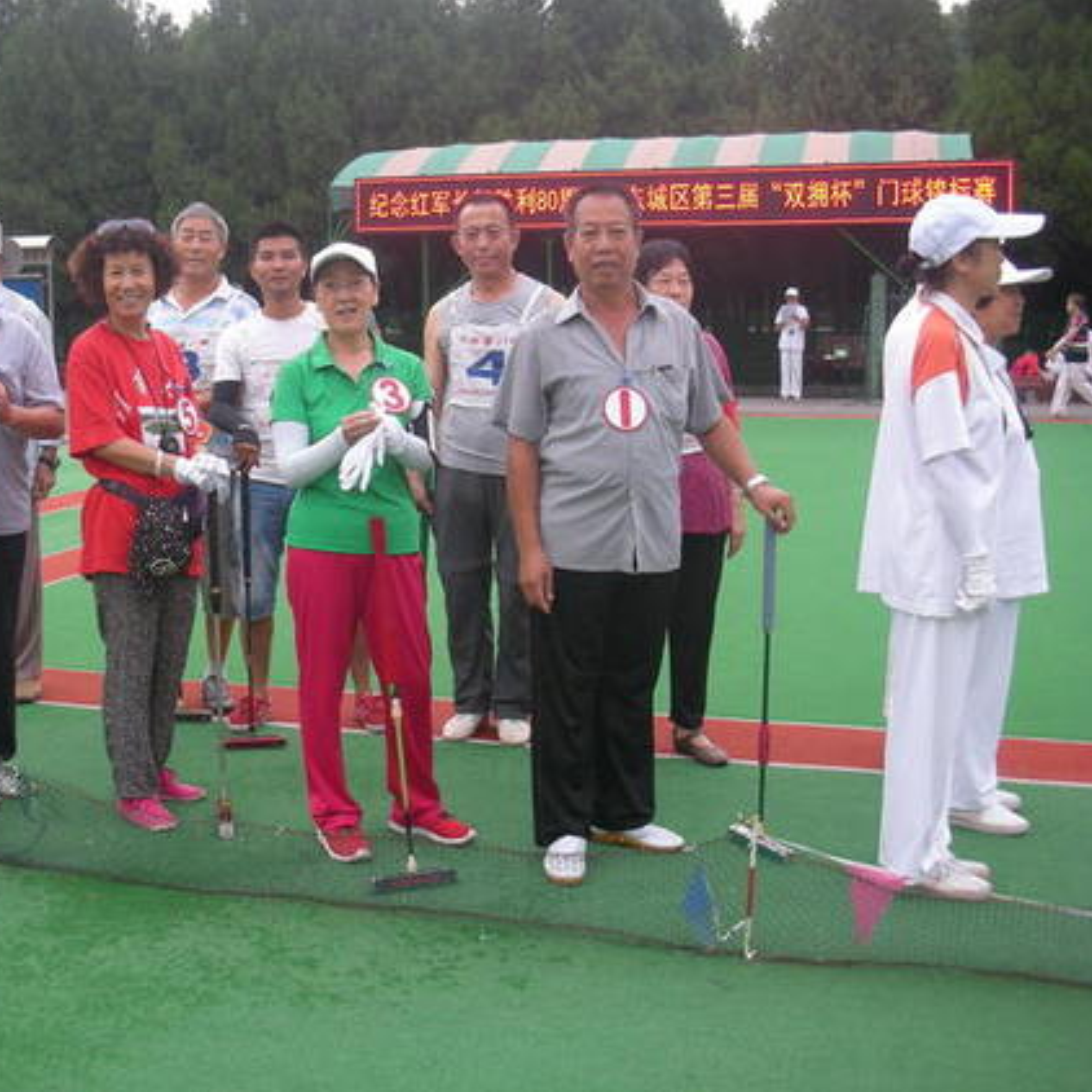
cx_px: 323
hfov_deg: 37.7
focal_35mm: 44
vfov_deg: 38.3
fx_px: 1570
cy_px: 512
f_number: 2.8
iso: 50
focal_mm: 5.8
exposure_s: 1/87.6
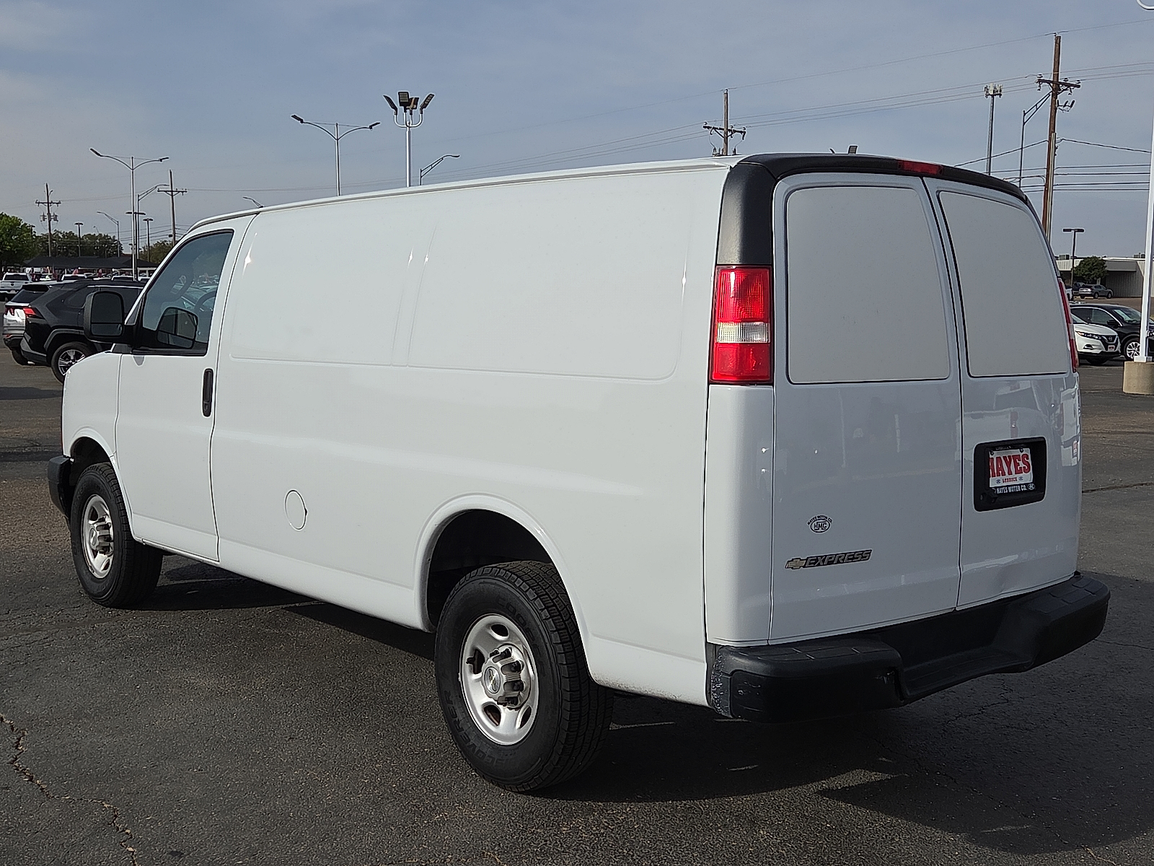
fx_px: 1333
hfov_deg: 46.8
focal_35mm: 40
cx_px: 577
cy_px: 433
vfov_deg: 36.0
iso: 52
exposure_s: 1/10000
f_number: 1.8
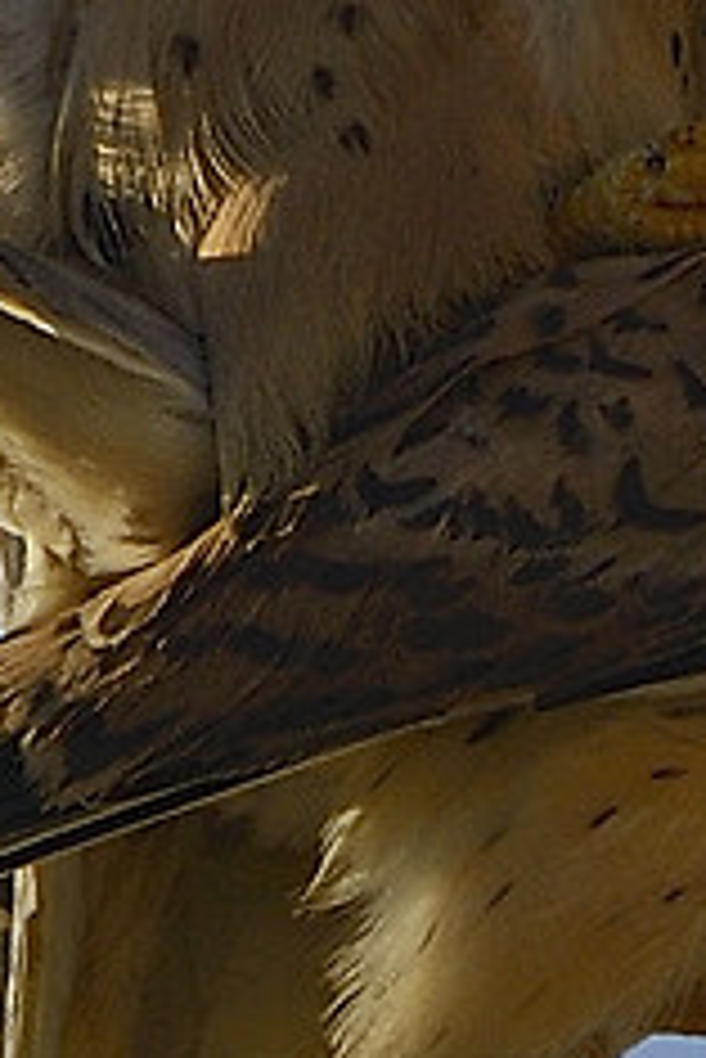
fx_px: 239845
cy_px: -1186
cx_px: -1327
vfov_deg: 0.3
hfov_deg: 0.2
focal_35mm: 8166
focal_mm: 800
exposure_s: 1/1250
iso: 250
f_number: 8
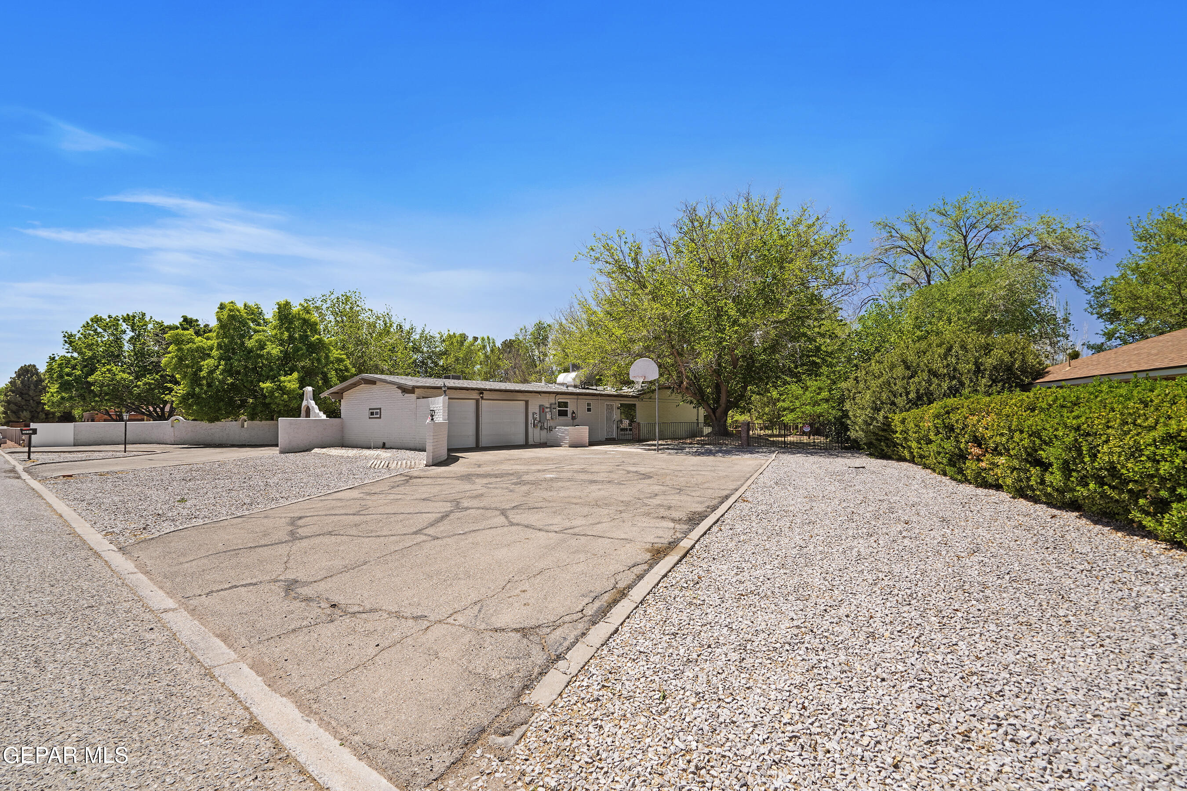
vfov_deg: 73.7
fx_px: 528
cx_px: 594
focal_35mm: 16
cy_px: 396
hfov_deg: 96.7
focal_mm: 16
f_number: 8
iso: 100
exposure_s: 1/25
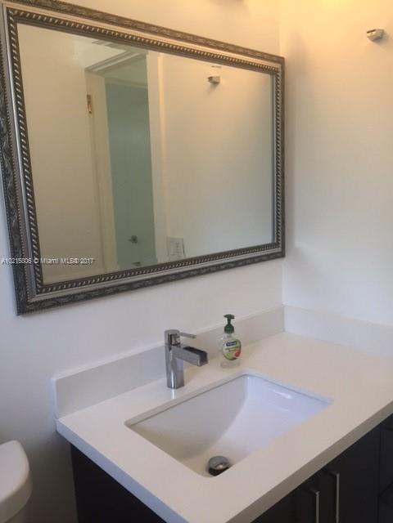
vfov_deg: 61.7
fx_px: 439
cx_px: 196
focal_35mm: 29
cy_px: 262
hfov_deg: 48.2
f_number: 2.2
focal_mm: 4.15
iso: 32
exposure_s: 1/30
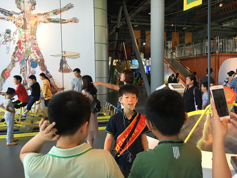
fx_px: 206
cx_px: 122
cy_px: 87
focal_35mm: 30
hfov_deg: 59.9
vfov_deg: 46.8
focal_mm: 4.15
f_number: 2.2
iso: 32
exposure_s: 1/33
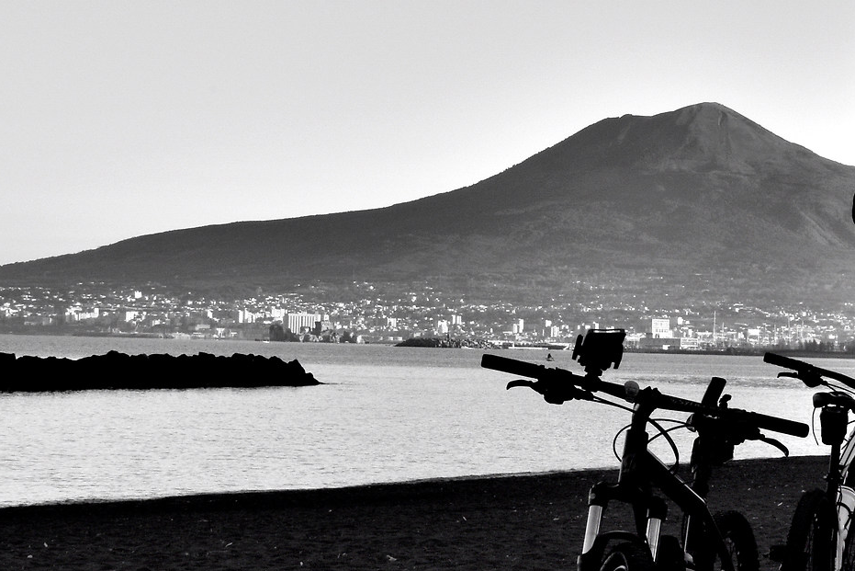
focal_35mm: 116
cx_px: 489
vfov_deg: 11.8
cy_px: 199
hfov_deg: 17.6
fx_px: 2755
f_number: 20
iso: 160
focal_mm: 30
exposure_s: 1/25
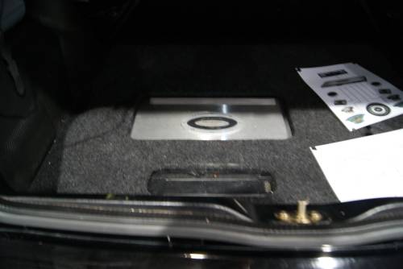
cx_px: 202
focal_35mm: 27
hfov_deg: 67.4
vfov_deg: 48.0
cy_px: 134
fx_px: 302
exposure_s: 1/2.5
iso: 400
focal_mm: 18
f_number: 3.5
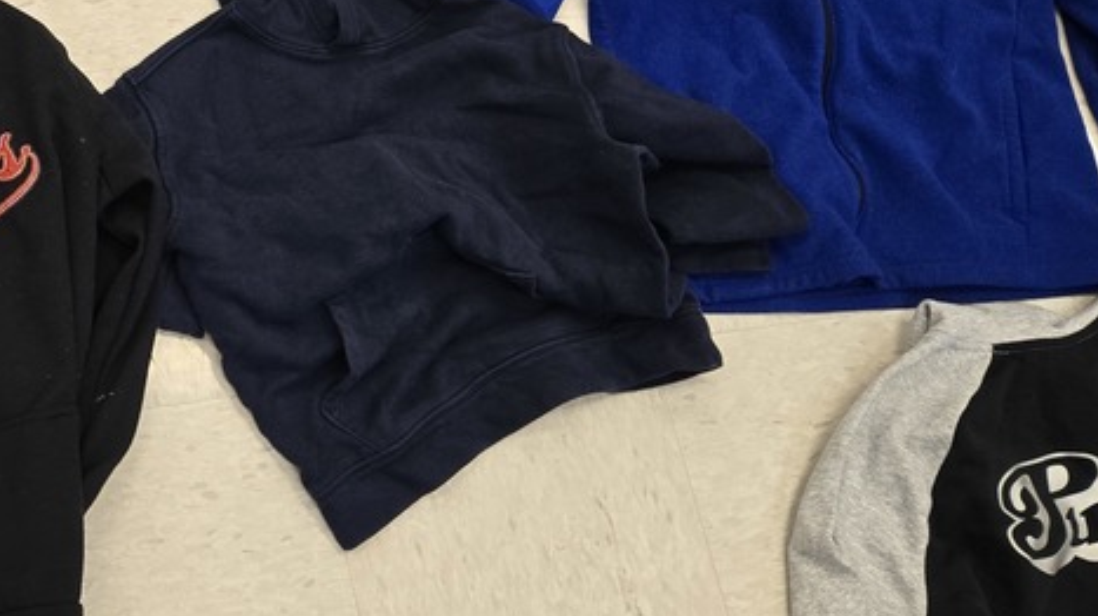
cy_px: 174
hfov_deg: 33.8
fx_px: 1600
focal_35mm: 55
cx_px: -59
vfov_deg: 21.6
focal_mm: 5.4
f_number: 1.8
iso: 125
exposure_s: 1/120
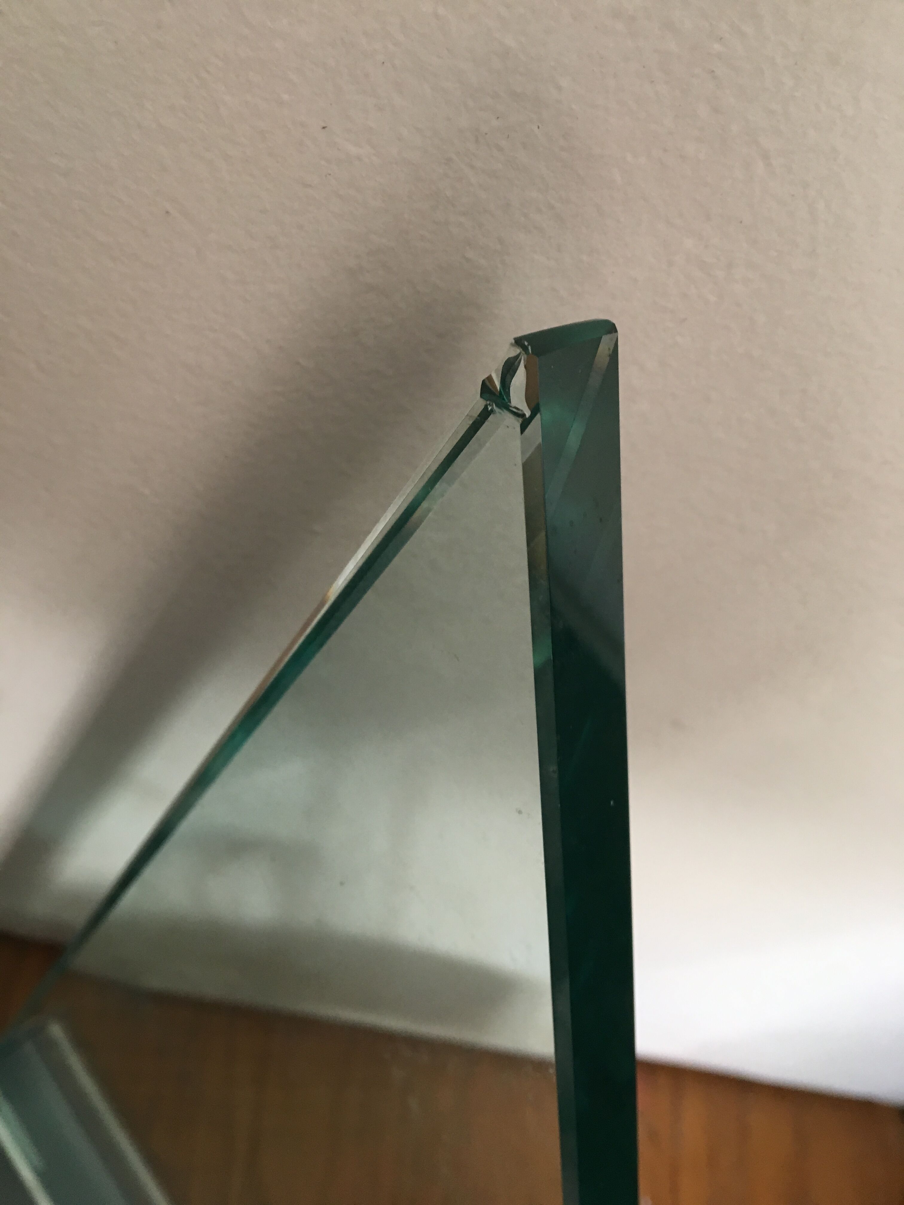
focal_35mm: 29
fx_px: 1010
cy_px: 602
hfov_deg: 48.2
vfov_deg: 61.7
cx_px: 452
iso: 125
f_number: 2.2
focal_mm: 4.15
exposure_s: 1/33
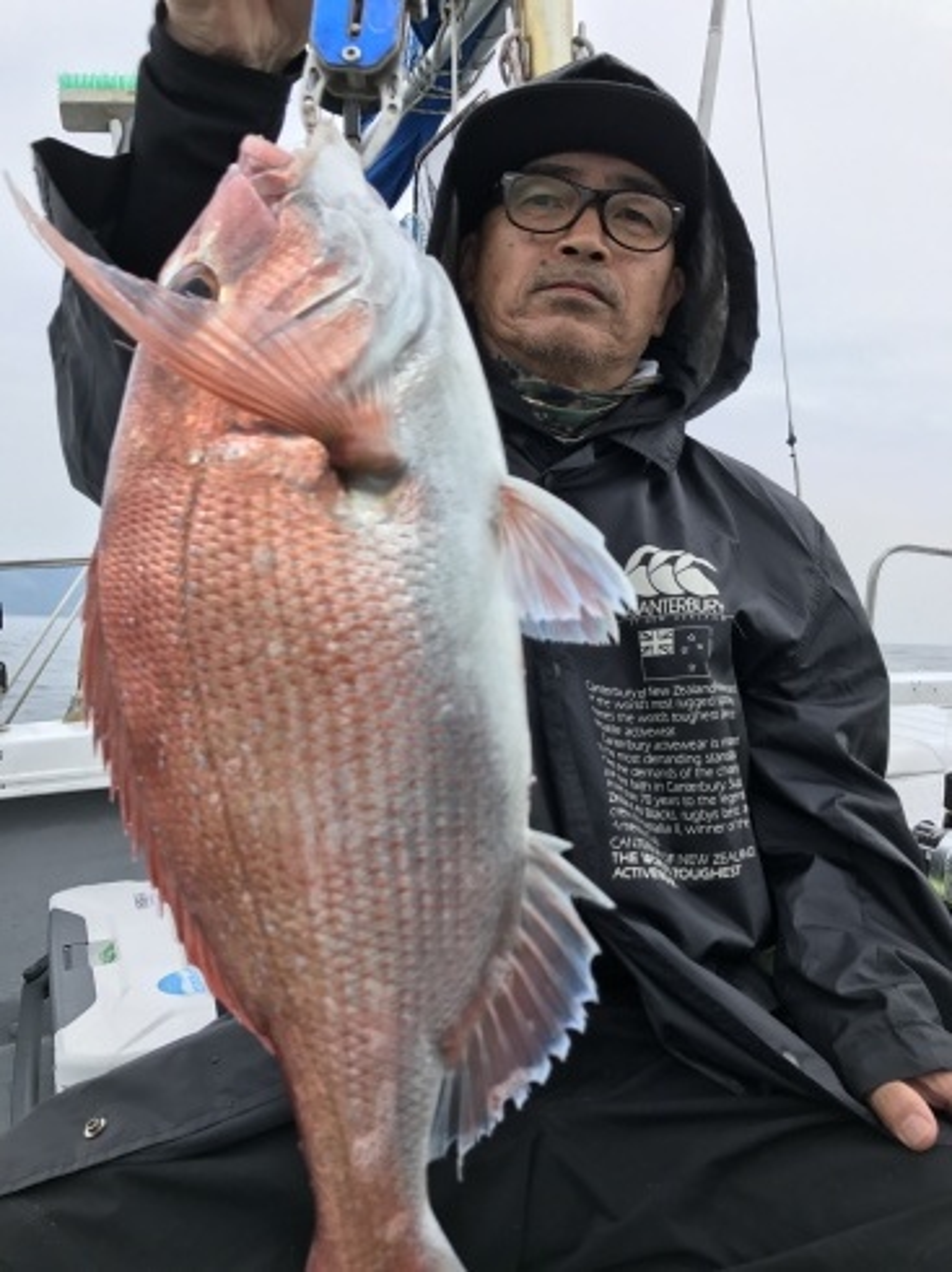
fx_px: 1028
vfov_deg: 63.5
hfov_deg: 49.7
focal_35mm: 28
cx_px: 476
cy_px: 636
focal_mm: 3.99
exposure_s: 1/720
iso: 20
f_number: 1.8
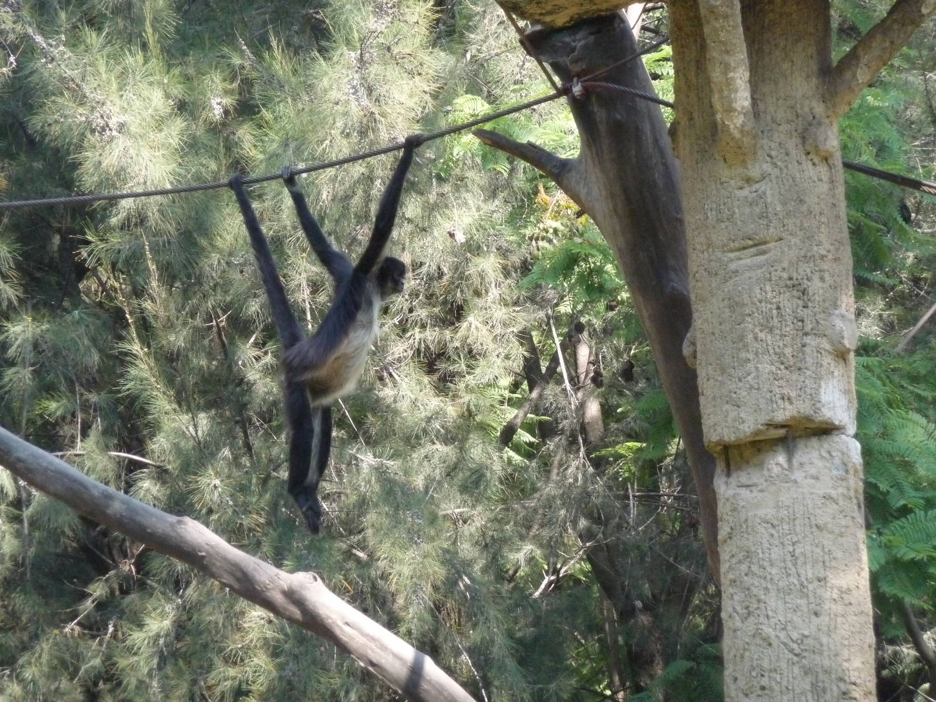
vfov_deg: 7.0
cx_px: 468
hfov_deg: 9.3
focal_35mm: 212
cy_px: 351
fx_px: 5732
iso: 640
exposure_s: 1/320
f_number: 4.8
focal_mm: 36.4
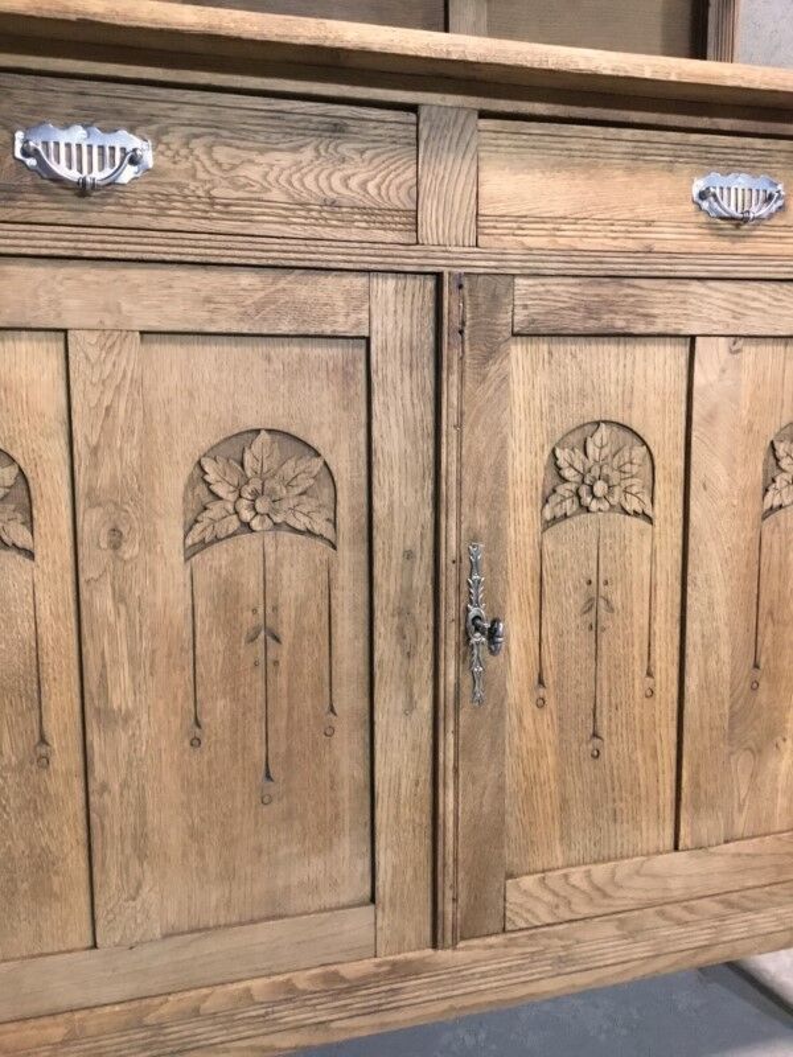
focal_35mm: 31
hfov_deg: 45.4
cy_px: 528
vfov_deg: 58.4
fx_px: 947
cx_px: 396
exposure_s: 1/17
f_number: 2.4
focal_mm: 3.3
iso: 250
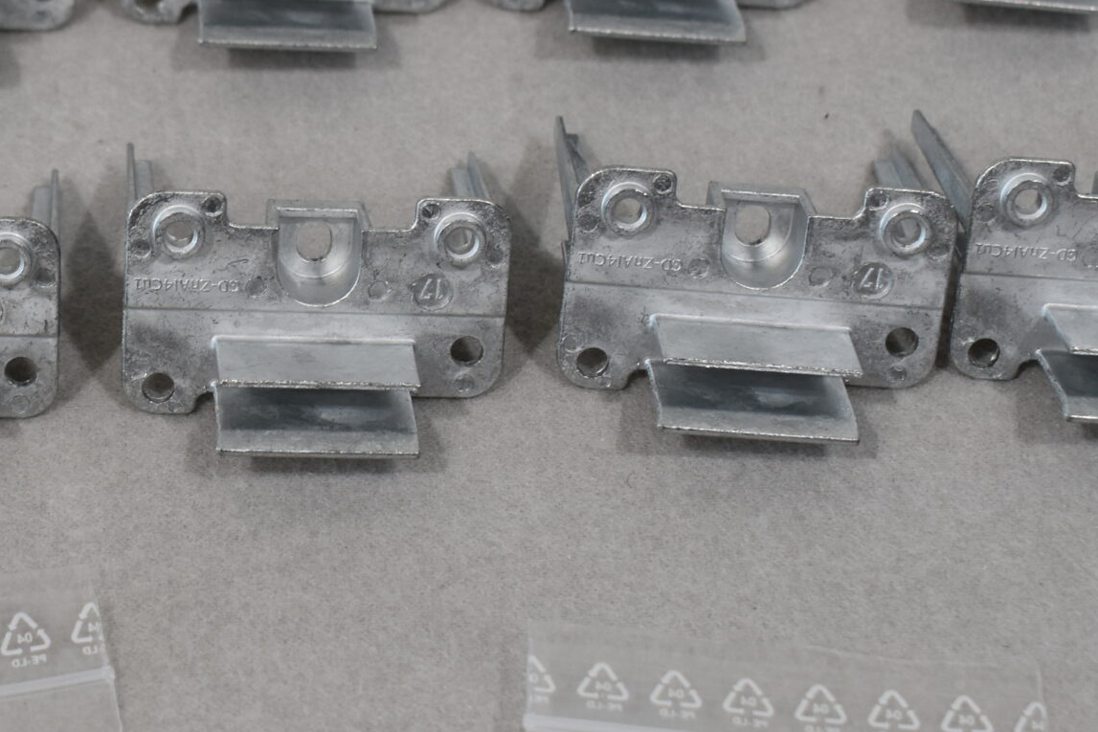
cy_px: 286
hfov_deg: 20.8
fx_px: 2962
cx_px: 277
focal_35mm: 97
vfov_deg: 14.1
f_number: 5.6
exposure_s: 1/125
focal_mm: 29
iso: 320
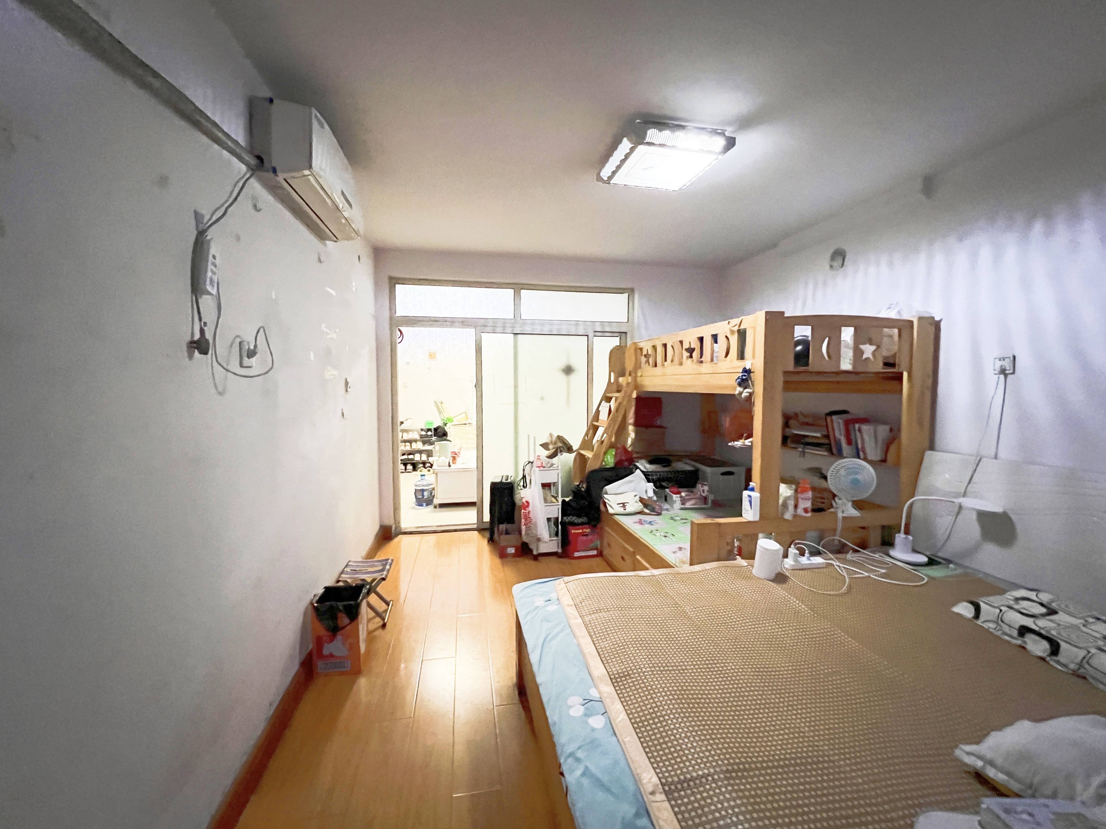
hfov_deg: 106.2
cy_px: 414
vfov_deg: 89.9
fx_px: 415
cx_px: 553
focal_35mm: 13
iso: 1000
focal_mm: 1.57
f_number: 1.8
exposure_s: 1/56
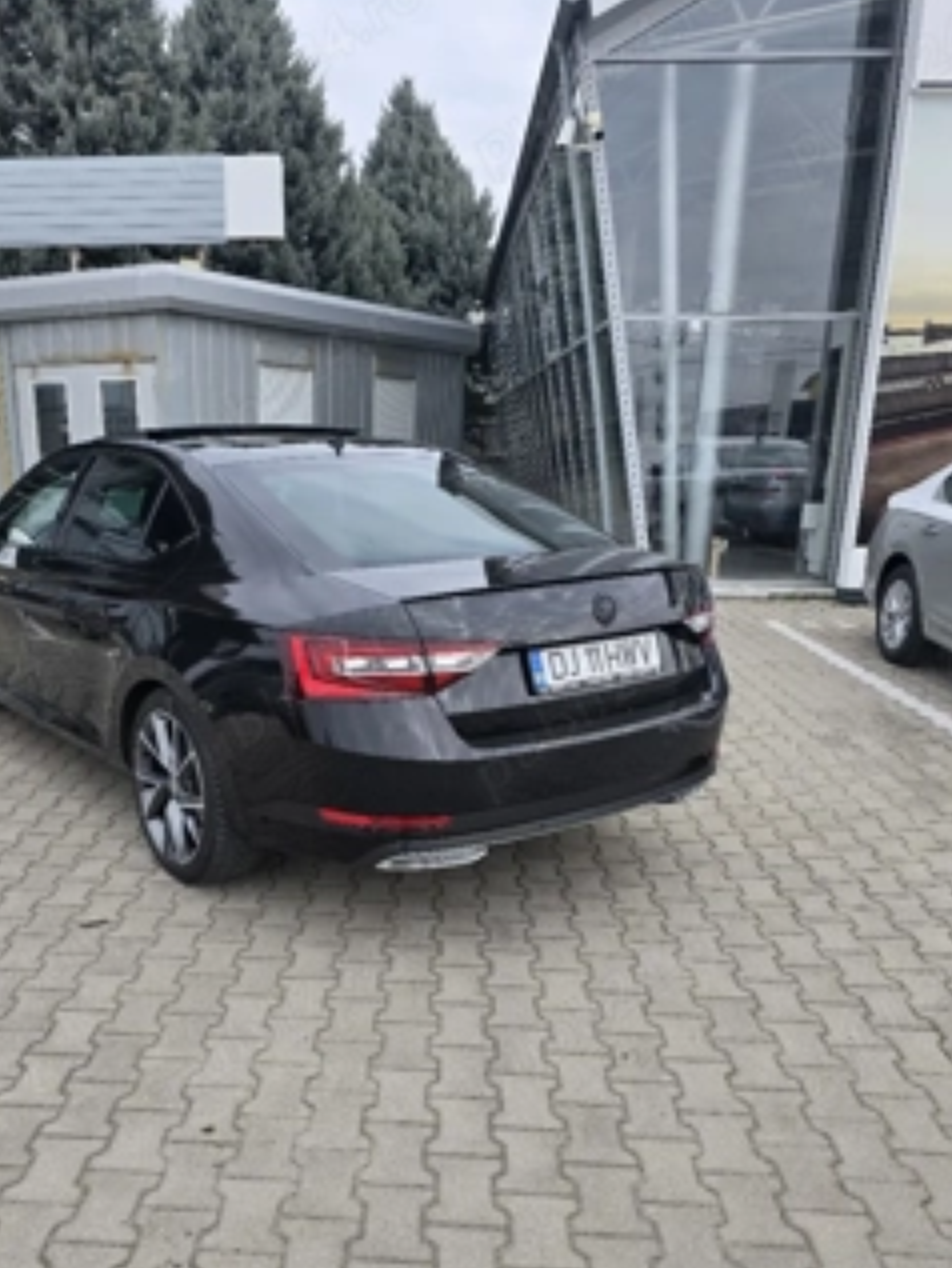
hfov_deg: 47.9
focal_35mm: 29
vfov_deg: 61.2
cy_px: 744
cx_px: 372
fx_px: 1063
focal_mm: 6.3
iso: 12
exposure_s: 1/238
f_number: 1.7
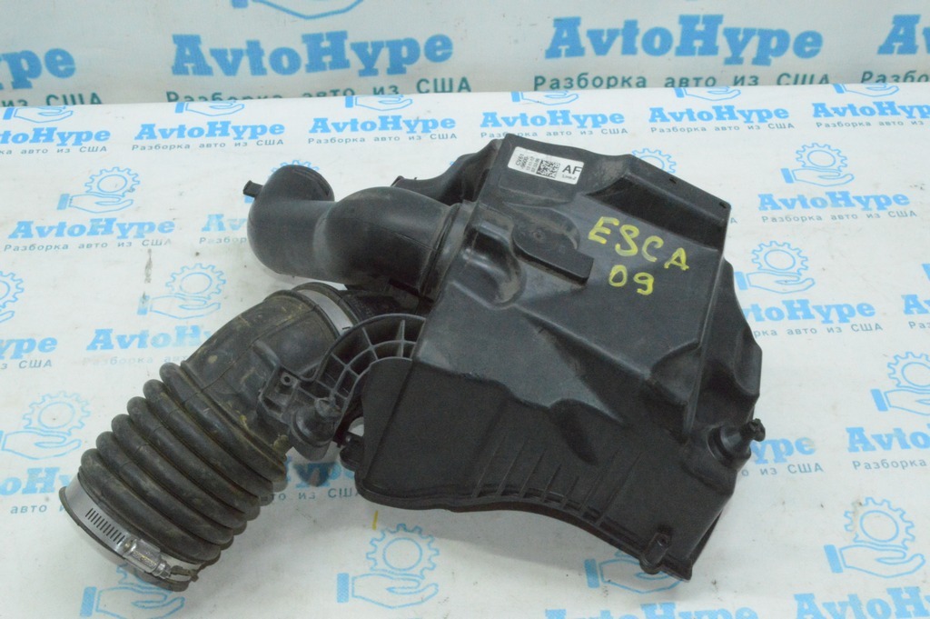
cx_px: 465
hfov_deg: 43.6
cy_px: 310
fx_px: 1162
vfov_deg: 29.8
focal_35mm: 45
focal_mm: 30
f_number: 29
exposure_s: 1/40
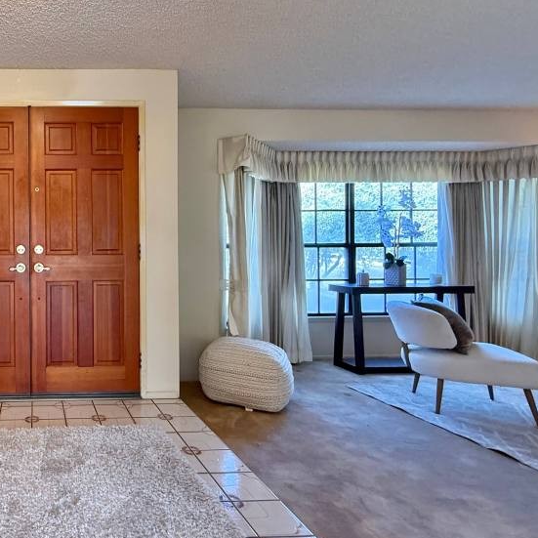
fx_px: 404
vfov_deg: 67.2
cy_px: 248
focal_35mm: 23
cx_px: 47
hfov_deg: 57.1
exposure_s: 1/60
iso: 200
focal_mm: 2.22
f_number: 2.2
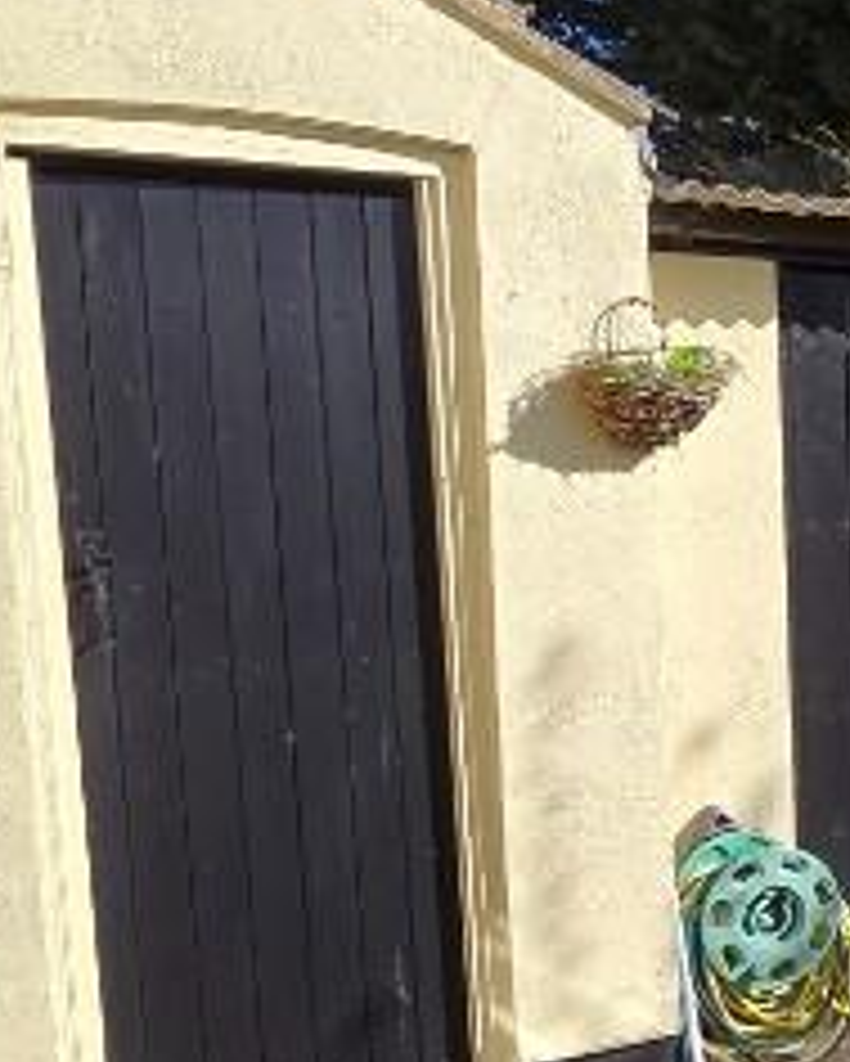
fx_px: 1728
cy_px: 657
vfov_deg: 34.0
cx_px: 1376
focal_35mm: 55
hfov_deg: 21.6
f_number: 2.2
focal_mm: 2.2
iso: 50
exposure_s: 1/2175
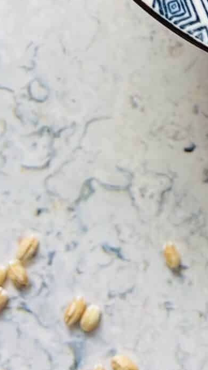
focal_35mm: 105
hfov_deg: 11.1
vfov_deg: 17.8
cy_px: -218
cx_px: 312
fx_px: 1031
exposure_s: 1/121
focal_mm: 4.2
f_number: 1.6
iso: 40
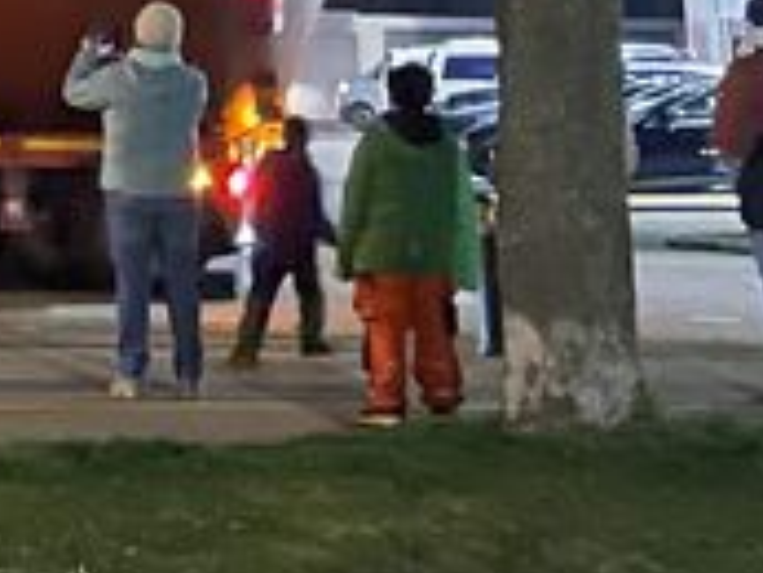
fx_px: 3309
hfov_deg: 11.1
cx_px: -1041
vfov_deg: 9.5
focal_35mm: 150
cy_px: -383
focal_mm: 4.2
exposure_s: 1/14
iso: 1600
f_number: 1.6
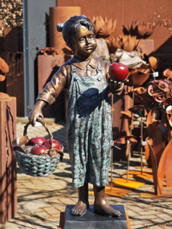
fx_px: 661
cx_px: 86
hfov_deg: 14.8
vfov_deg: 19.6
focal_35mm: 100
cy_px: 114
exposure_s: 1/102
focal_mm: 25.1
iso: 50
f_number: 2.6
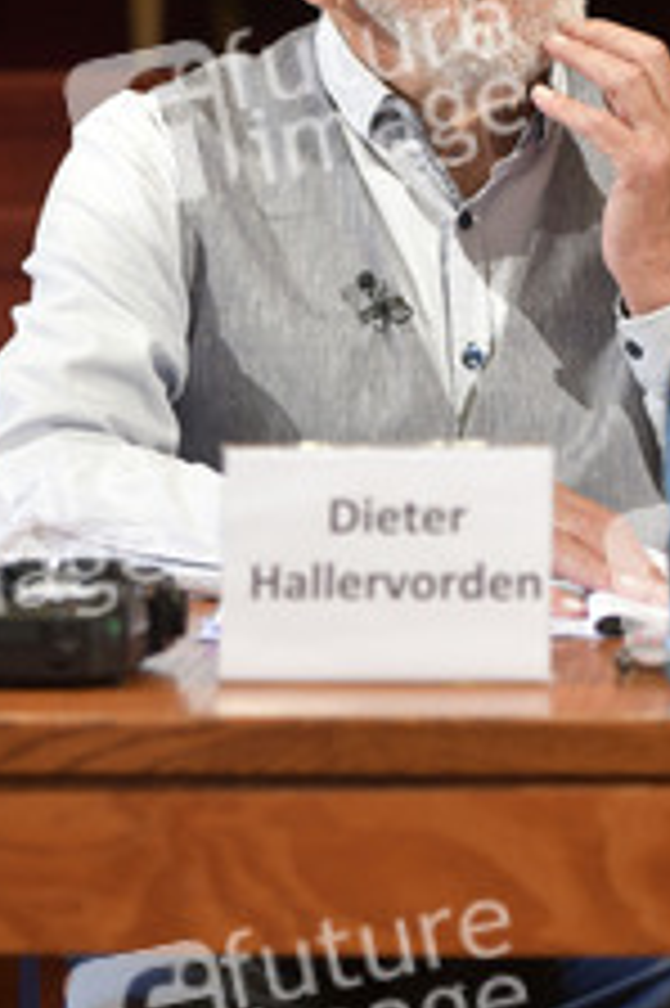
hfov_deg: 10.9
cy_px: 333
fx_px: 3495
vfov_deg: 16.4
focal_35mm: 125
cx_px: 427
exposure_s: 1/200
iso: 1250
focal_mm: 70
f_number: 2.8
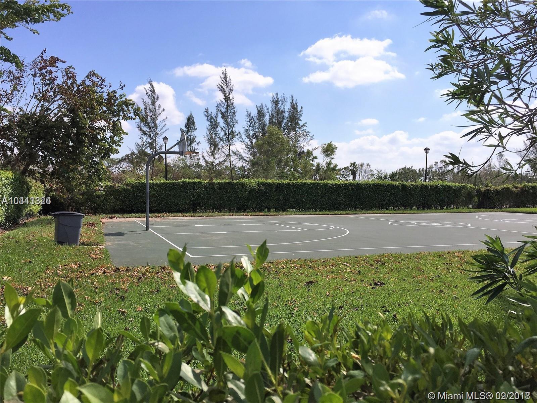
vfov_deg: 48.2
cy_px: 202
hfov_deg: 61.7
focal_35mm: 29
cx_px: 268
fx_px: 450
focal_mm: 4.15
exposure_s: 1/3968
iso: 32
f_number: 2.2
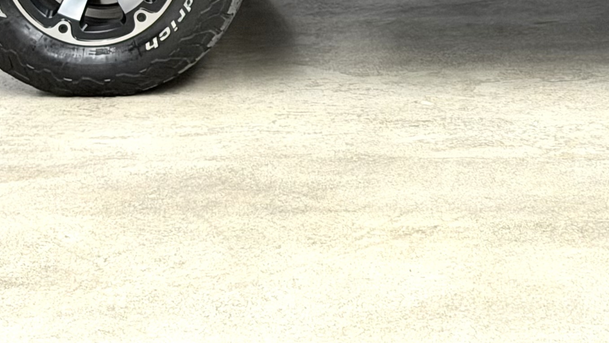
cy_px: -323
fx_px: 2503
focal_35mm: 155
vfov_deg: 7.5
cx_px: 609
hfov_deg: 13.7
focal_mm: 6.76
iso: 50
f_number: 1.78
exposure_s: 1/100
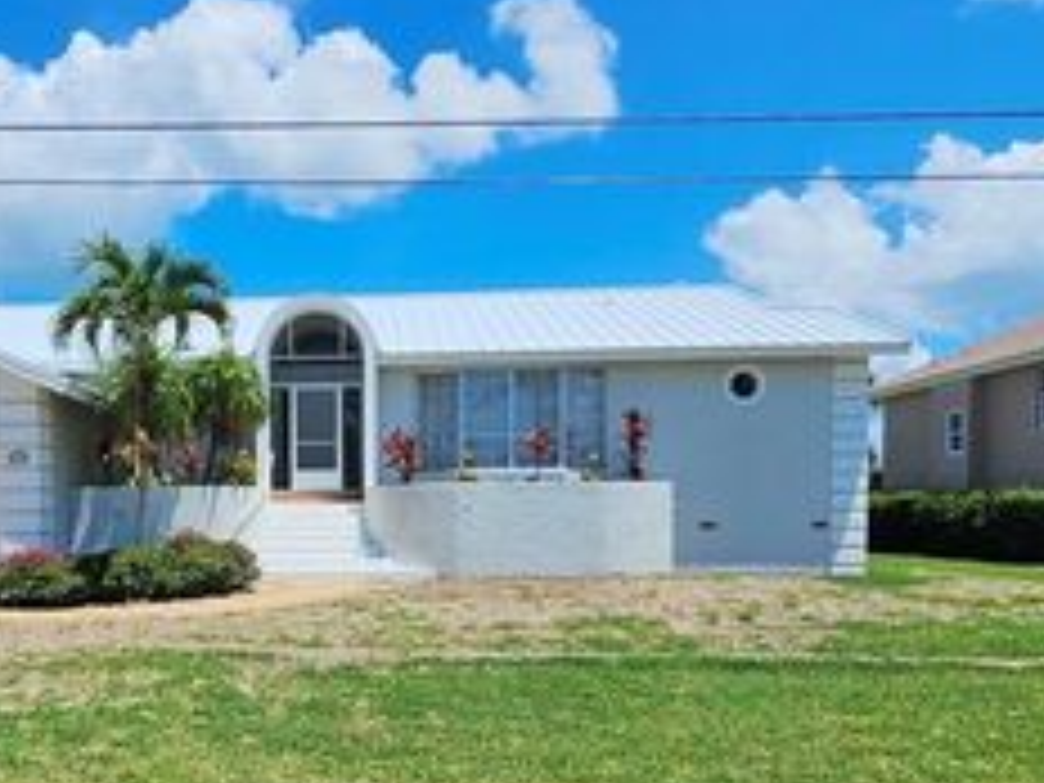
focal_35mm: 28
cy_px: 542
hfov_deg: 61.1
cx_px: 306
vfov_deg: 48.6
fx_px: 844
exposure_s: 1/4268
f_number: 2.2
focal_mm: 2.2
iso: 50
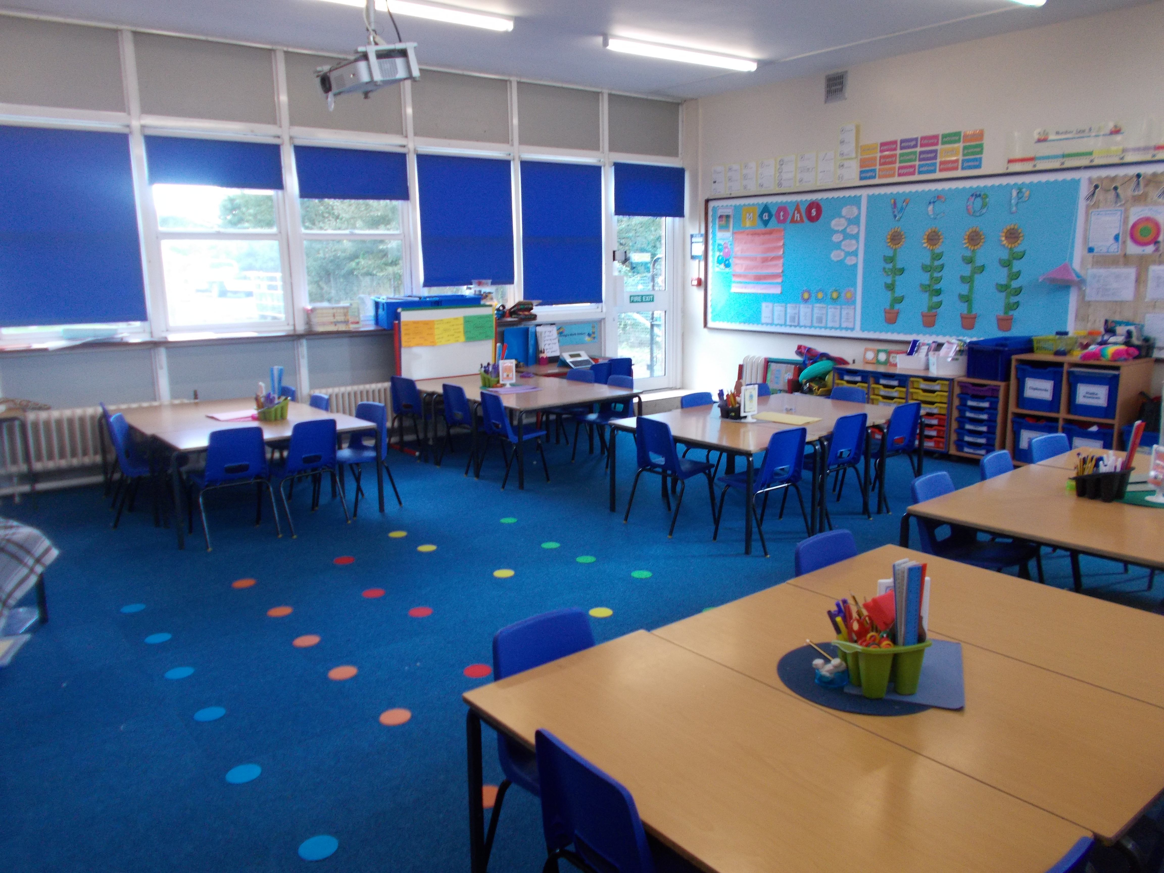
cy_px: 436
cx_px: 582
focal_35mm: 26
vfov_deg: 53.1
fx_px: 874
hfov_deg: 67.3
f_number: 3.2
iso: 180
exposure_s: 1/25
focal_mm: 4.6
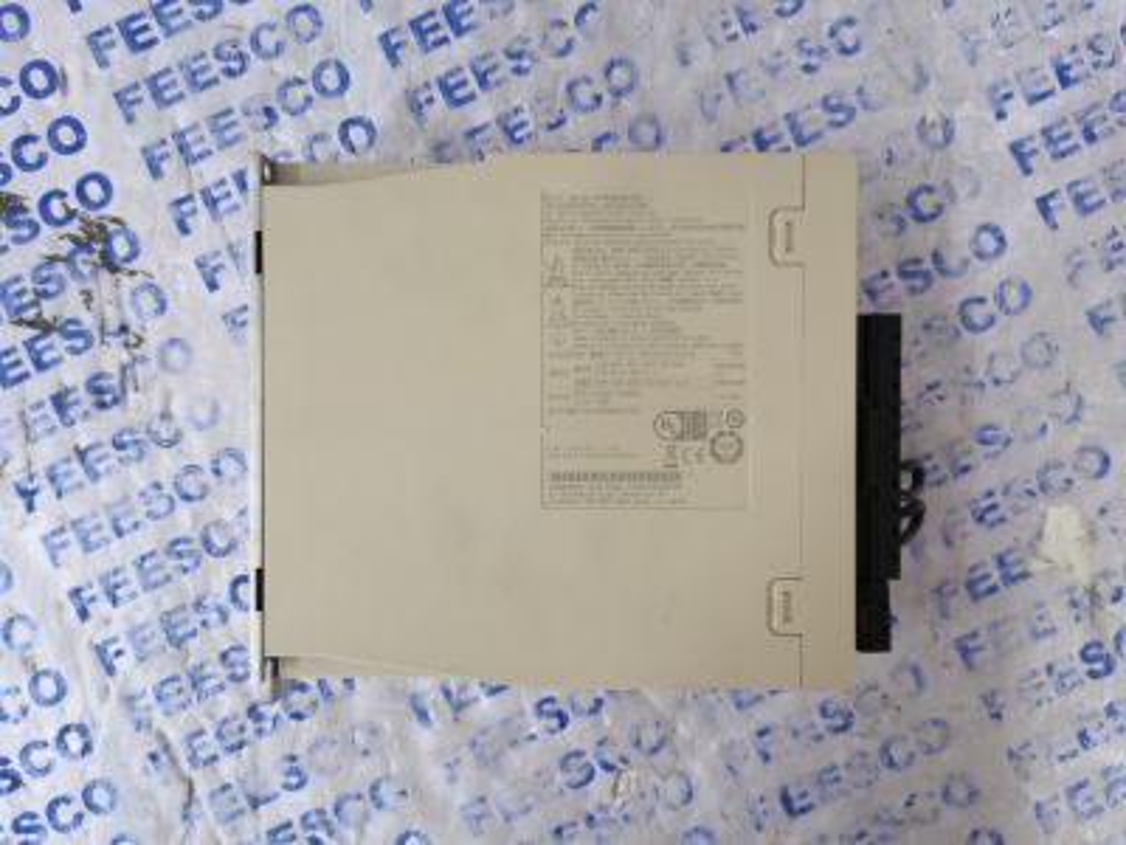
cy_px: 422
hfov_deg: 67.3
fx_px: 846
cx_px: 563
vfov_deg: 53.1
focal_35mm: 26
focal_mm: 5.58
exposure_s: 1/33.3
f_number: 1.8
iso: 500
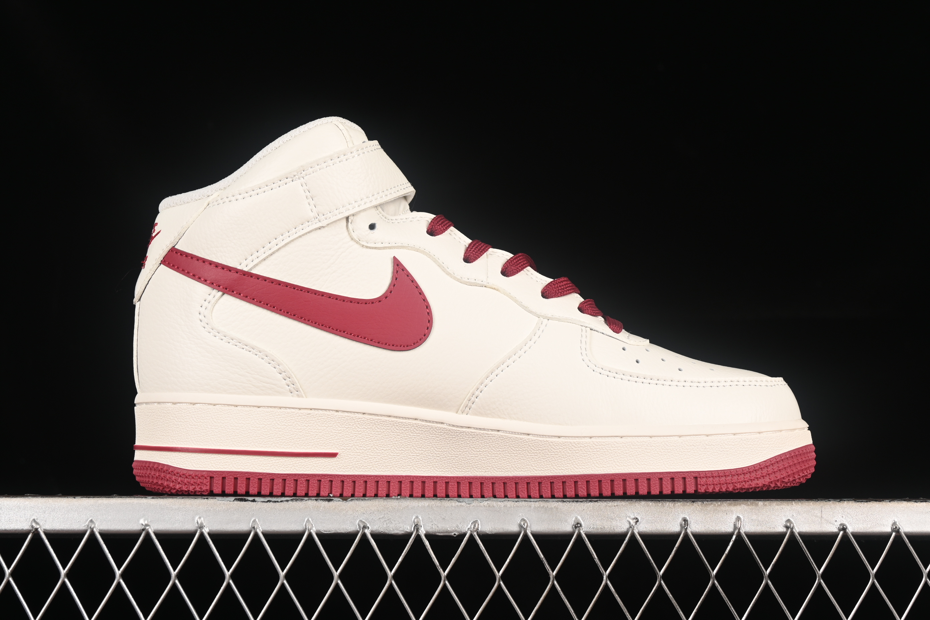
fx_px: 1937
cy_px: 310
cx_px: 465
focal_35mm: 75
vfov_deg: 18.2
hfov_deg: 27.0
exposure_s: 1/80
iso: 160
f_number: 8
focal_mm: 50
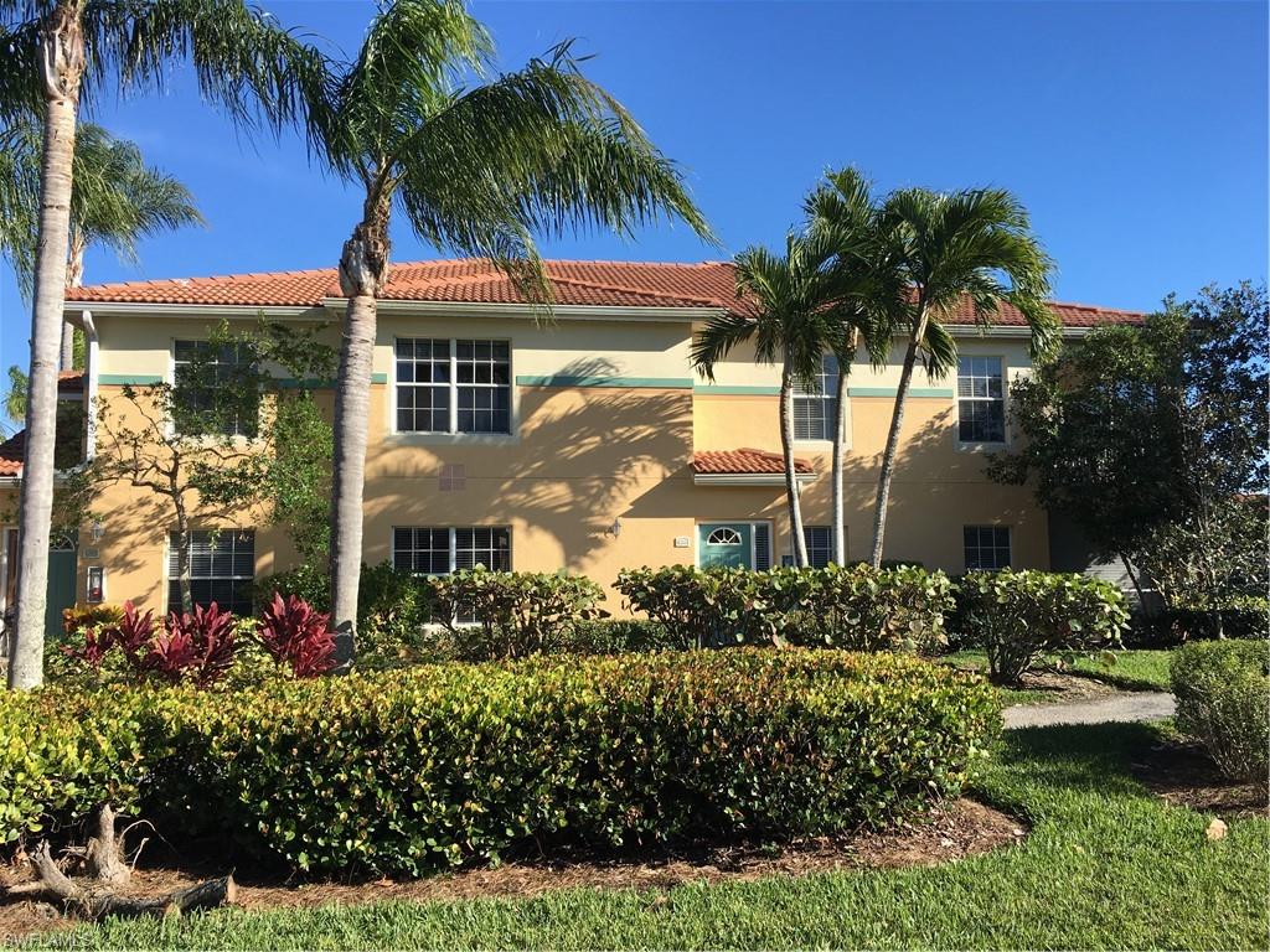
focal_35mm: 29
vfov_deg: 48.2
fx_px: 1064
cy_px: 476
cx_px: 635
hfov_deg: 61.7
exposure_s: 1/927
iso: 25
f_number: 2.2
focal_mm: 4.15
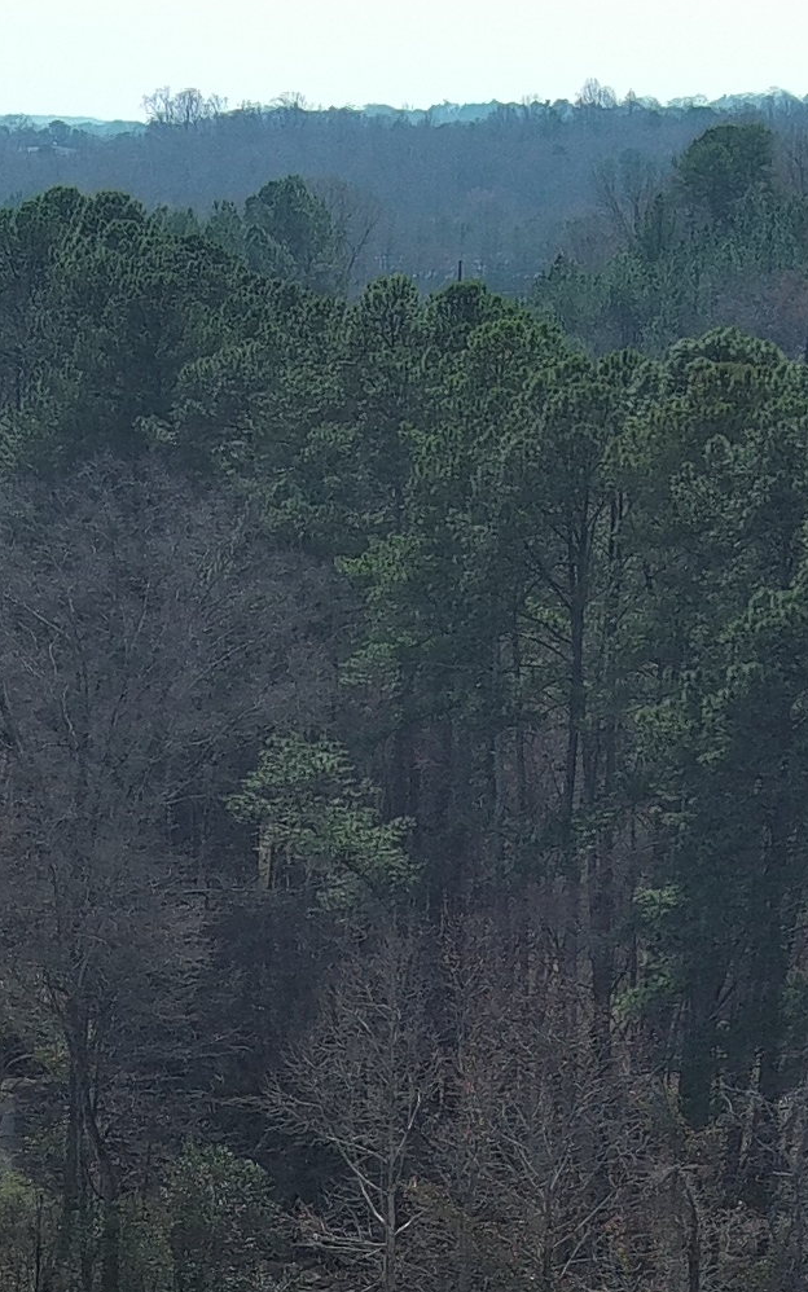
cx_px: -129
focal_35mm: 162
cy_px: 1963
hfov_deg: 8.0
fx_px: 5706
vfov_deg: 12.3
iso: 100
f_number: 2.8
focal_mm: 10.57
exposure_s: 1/1613
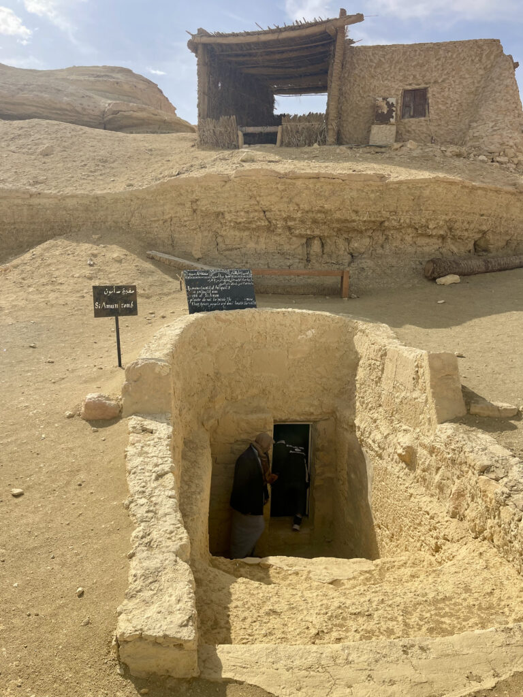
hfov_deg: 54.9
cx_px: 262
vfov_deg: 69.4
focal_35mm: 25
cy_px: 348
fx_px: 504
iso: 32
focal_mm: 5.1
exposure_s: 1/4525
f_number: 1.6
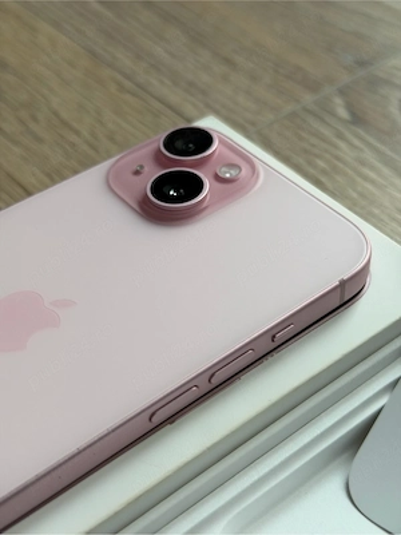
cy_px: 268
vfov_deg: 39.7
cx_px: 200
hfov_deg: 30.3
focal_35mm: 48
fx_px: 741
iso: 100
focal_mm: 6.76
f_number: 1.78
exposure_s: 1/60
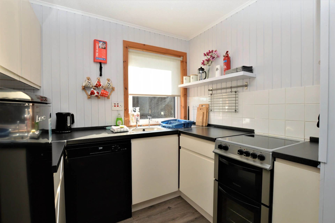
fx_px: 153
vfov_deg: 71.9
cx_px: 168
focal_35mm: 16
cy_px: 112
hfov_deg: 95.0
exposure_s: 1/125
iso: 280
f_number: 5.6
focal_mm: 11
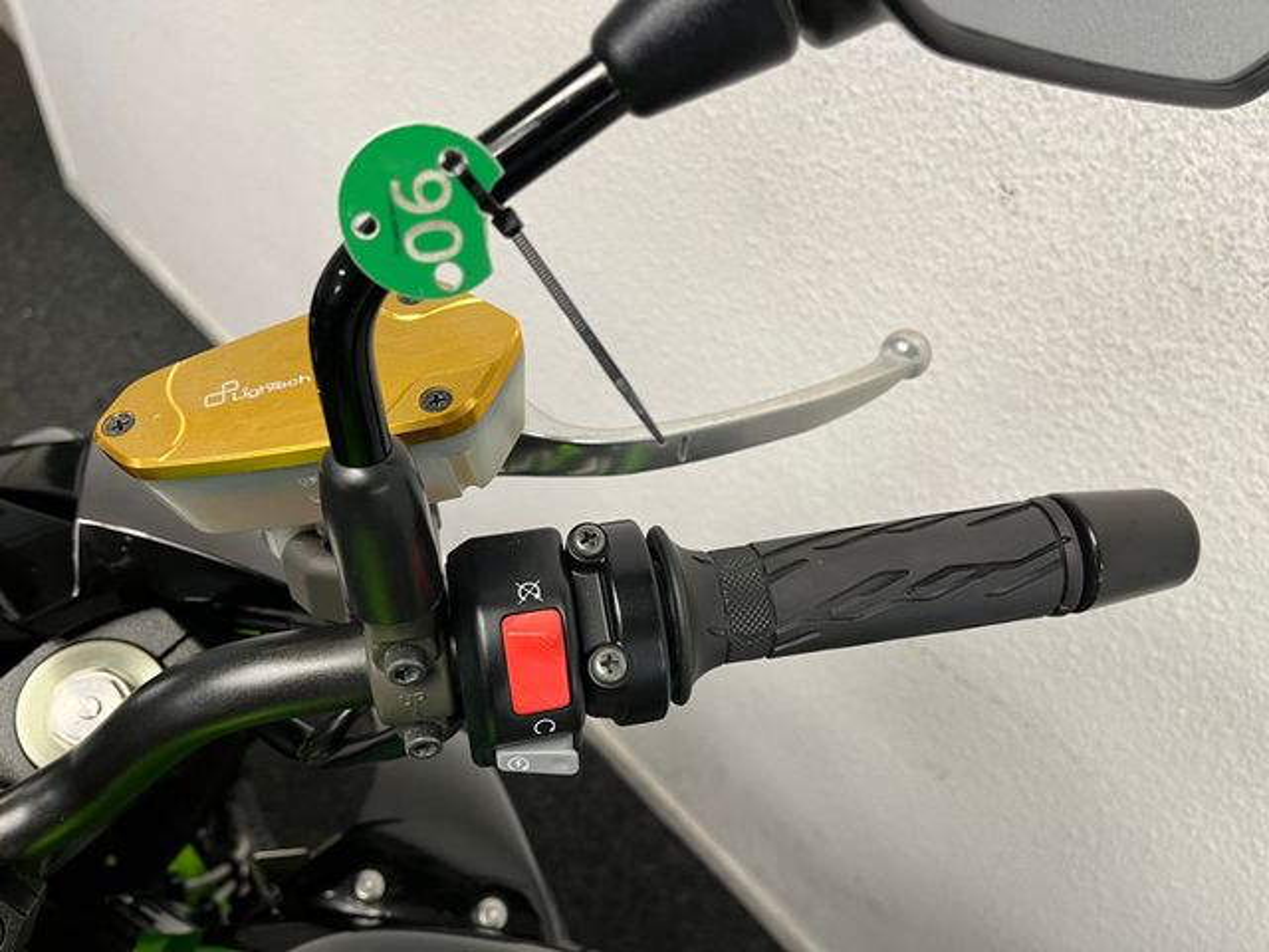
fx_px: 953
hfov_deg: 67.3
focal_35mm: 26
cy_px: 476
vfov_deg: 53.1
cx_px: 634
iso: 80
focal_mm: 5.1
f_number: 1.6
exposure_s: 1/50
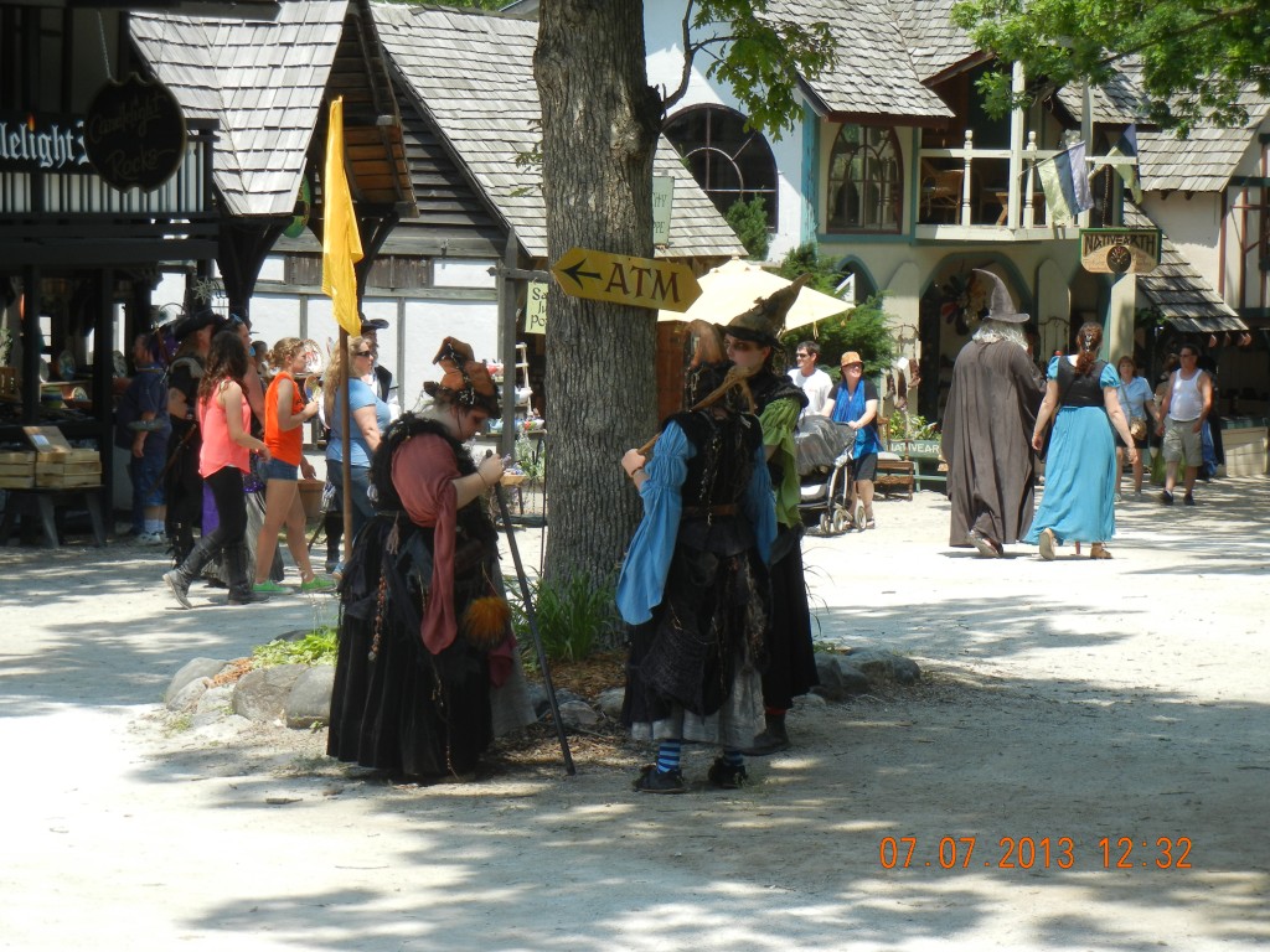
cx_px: 635
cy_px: 476
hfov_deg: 19.3
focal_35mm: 102
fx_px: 3742
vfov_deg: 14.5
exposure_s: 1/580
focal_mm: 18.3
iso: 160
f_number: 4.5
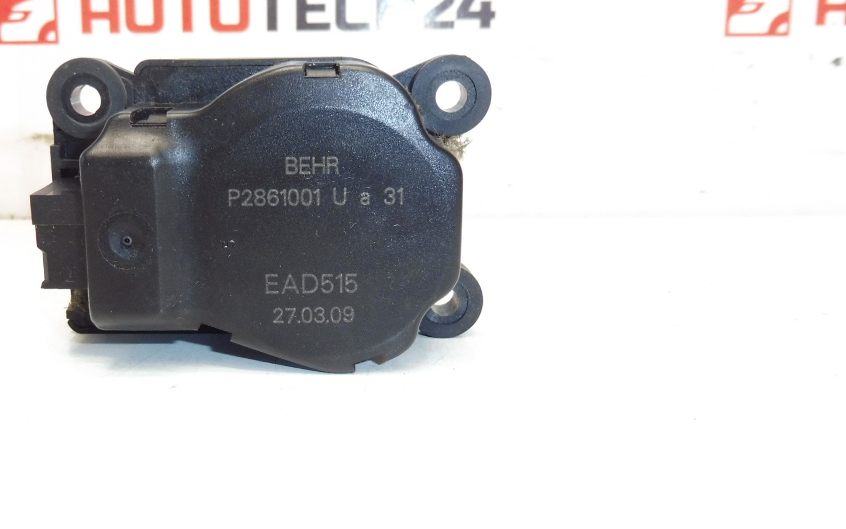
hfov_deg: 52.9
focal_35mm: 36
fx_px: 830
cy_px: 249
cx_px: 279
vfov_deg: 35.3
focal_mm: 4.3
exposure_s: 1/60
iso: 200
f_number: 3.5
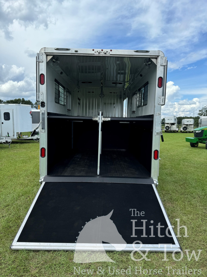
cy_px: 138
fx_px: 191
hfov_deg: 56.8
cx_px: 104
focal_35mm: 24
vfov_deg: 71.6
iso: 80
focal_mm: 6.76
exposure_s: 1/2252
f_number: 1.78
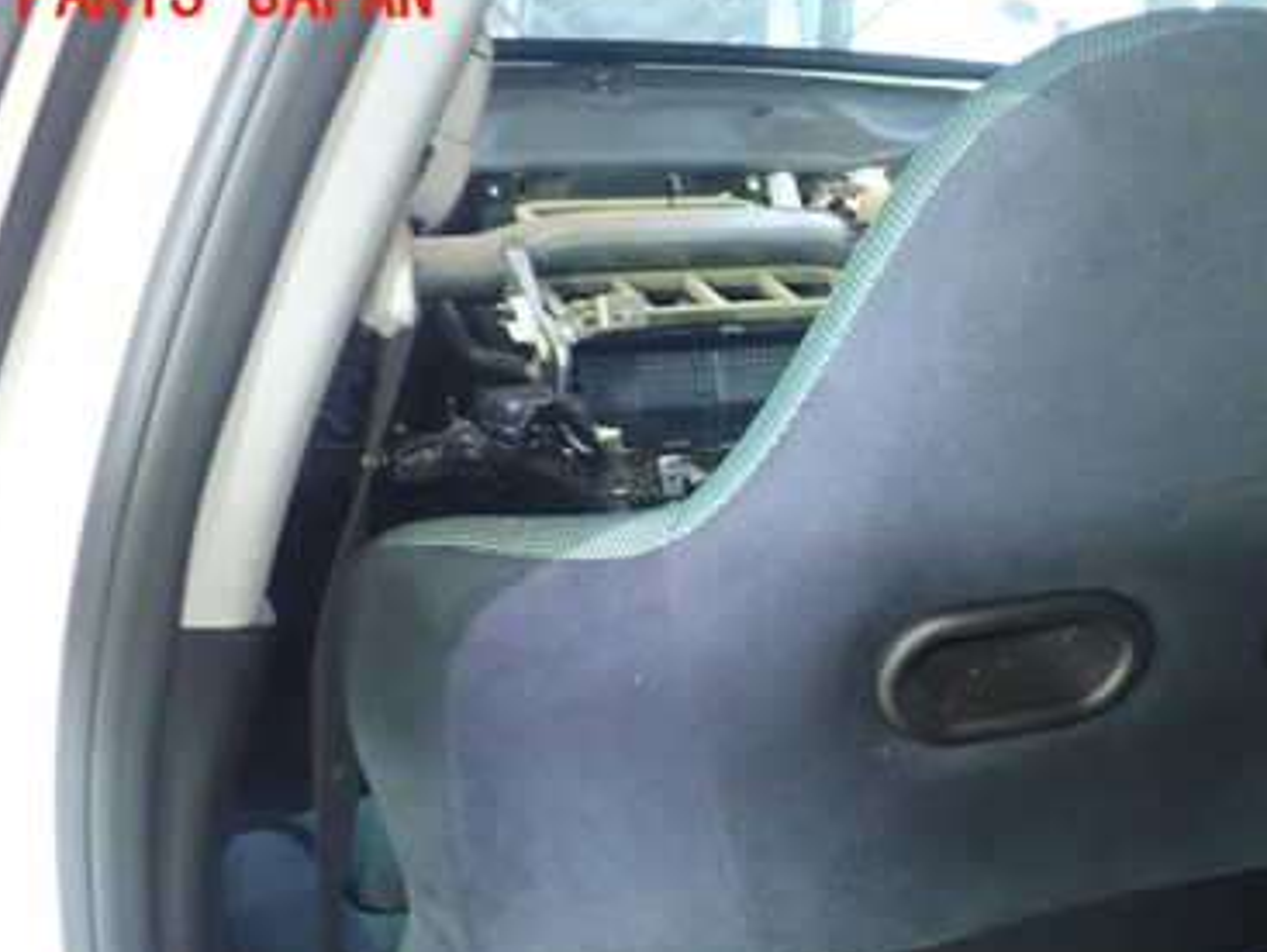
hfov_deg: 38.4
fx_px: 1795
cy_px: 728
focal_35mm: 49
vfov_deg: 29.2
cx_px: 842
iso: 1000
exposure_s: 1/8
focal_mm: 5.5
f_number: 2.3
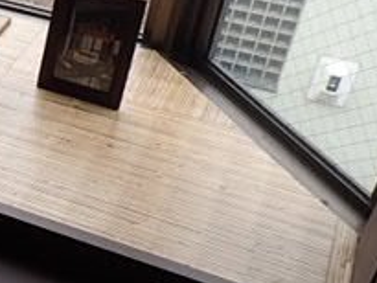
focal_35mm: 78
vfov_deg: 18.9
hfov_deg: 21.6
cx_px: -160
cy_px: 136
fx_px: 850
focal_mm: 4.5
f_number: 2.8
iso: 100
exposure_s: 1/250
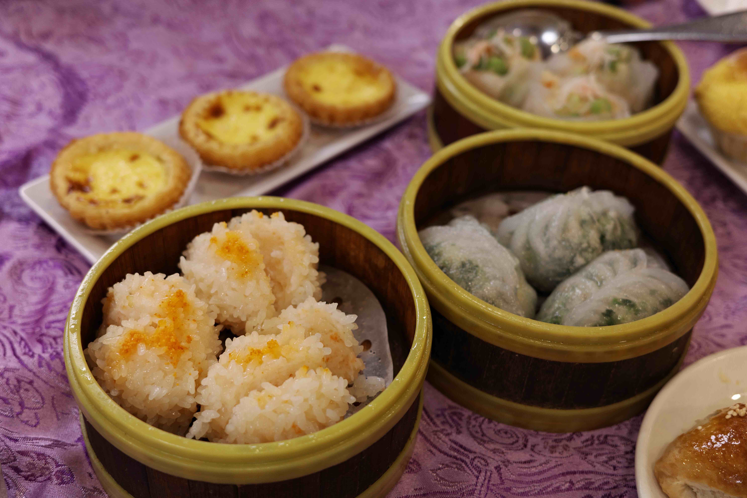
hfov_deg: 48.5
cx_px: 374
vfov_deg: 33.4
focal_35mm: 40
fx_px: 830
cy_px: 249
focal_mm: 26
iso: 125
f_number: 2.8
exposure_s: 1/40
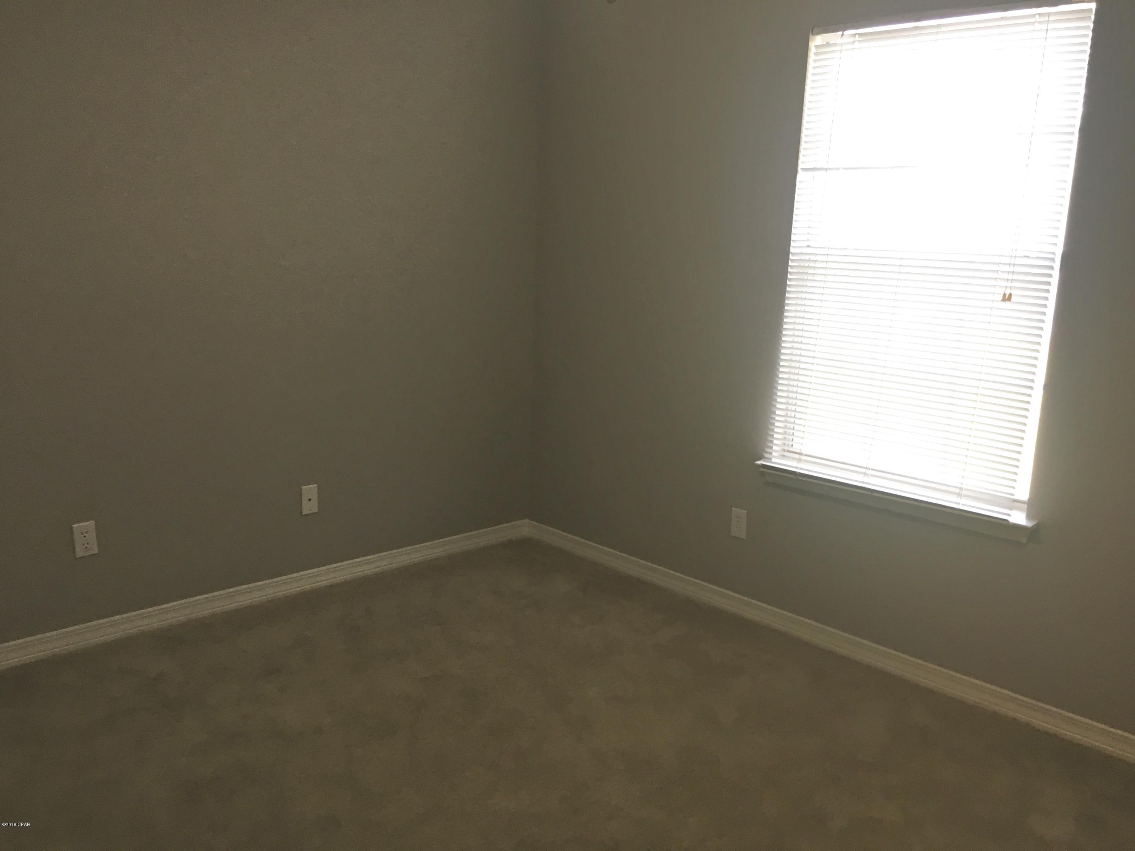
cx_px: 568
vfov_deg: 48.2
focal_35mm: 29
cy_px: 426
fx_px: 951
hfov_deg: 61.7
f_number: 2.2
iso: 25
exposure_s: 1/40
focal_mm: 4.15
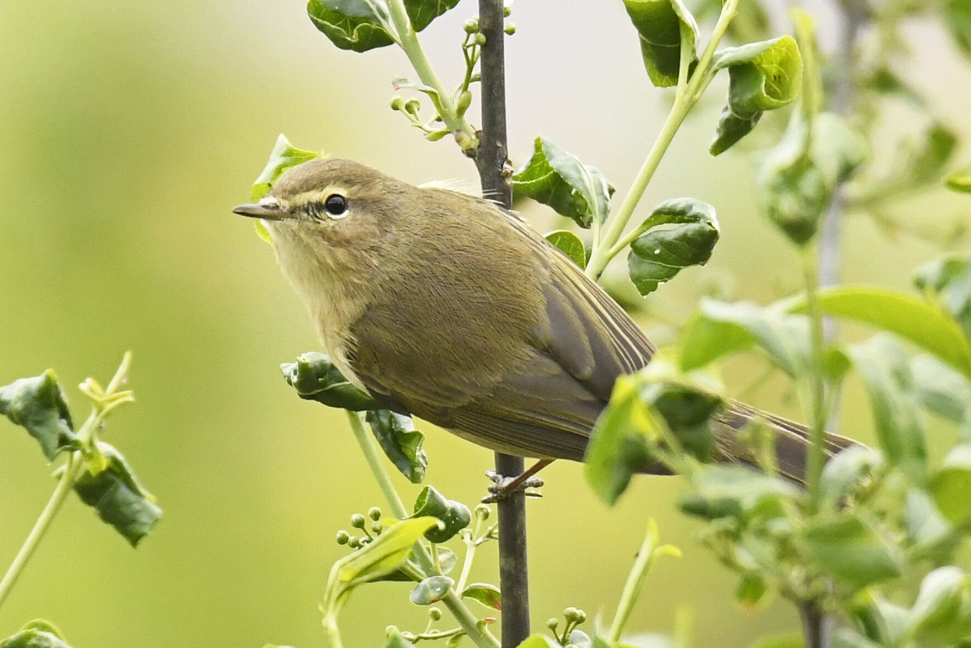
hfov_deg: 2.5
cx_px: 356
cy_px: 306
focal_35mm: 818
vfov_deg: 1.7
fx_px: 22065
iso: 1000
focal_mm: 600
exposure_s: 1/320
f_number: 7.1
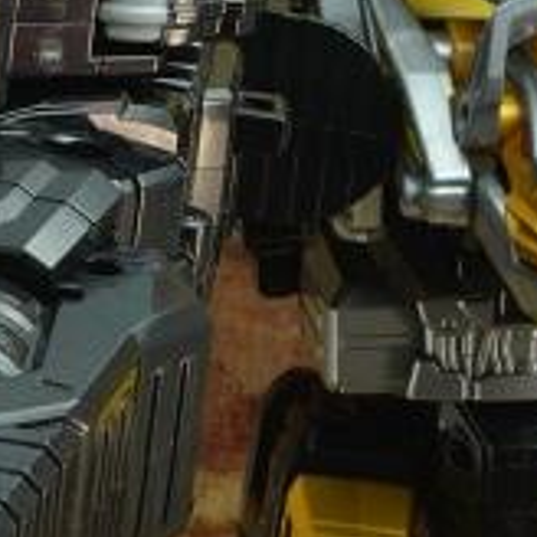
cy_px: 404
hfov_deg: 9.3
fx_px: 3300
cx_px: 429
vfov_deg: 9.3
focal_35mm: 188
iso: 100
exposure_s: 1/1.3
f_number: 22
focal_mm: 38
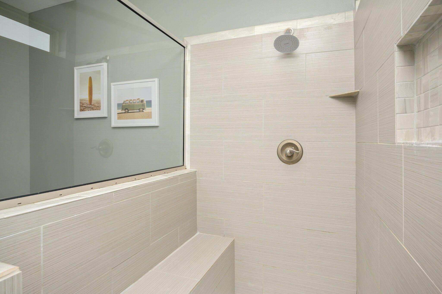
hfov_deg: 87.0
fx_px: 233
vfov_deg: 64.5
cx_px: 221
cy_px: 147
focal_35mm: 19
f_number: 9
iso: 500
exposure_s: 1/60
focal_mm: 19
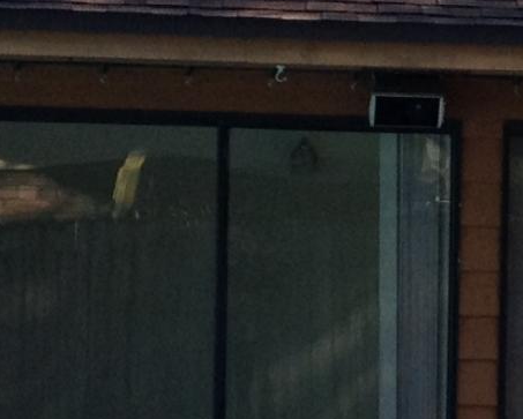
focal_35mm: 226
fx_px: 3500
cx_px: 823
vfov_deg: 6.8
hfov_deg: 8.3
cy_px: 320
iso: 50
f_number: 2.4
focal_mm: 4.28
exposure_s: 1/358
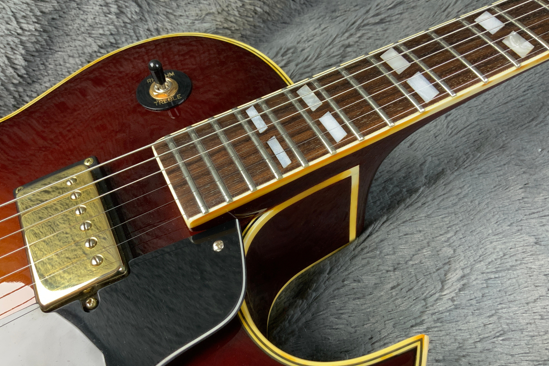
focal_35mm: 31
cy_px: 204
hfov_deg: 60.3
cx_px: 271
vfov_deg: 42.3
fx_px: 473
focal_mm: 3
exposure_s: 1/60
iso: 125
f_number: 1.8
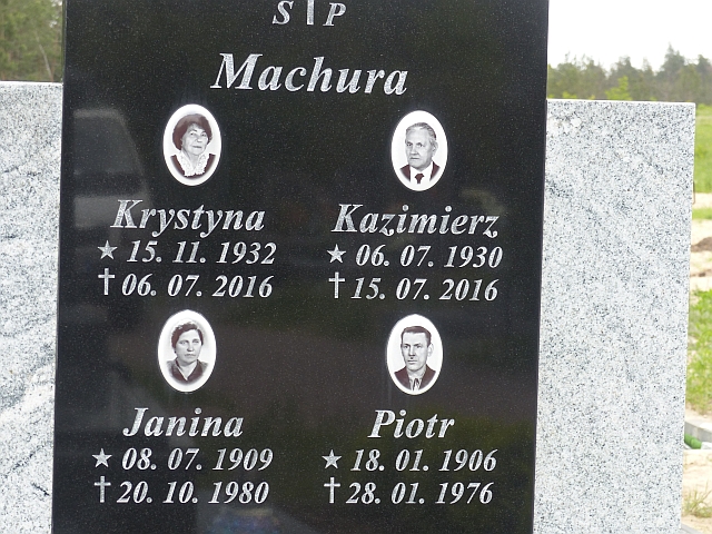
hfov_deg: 15.1
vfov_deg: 11.3
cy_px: 267
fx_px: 2694
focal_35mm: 131
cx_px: 356
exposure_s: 1/125
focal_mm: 23.5
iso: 100
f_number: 4
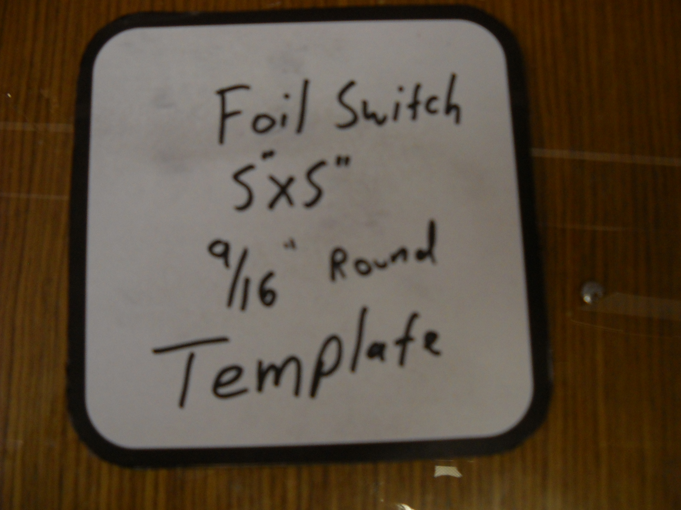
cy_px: 252
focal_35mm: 42
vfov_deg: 34.4
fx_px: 826
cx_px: 339
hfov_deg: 44.8
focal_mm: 6.72
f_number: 3.1
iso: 227
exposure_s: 1/60
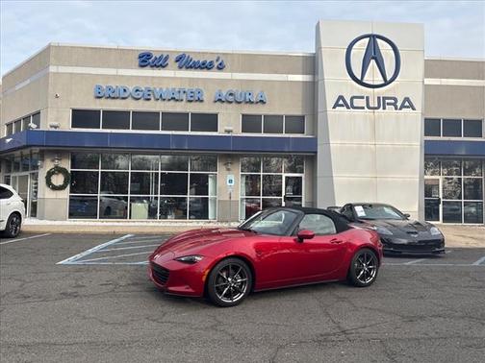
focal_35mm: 26
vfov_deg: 53.1
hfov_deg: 67.3
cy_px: 182
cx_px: 242
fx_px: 364
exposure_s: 1/1799
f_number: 1.6
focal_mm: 5.96
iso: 50
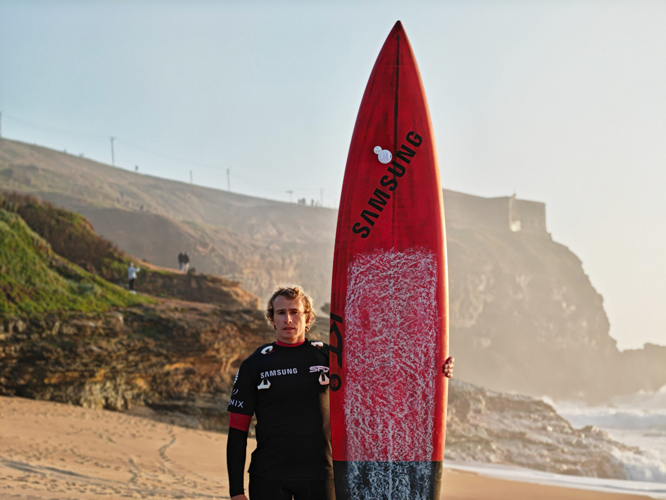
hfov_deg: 26.7
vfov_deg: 20.2
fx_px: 1404
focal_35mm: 73
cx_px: 333
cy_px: 250
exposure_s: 1/200
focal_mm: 13.85
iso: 100
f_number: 5
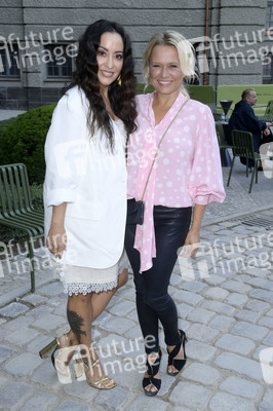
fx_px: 456
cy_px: 206
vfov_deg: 48.5
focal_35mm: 40
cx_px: 136
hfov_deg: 33.3
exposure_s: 1/250
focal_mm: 40
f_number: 7.1
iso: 800
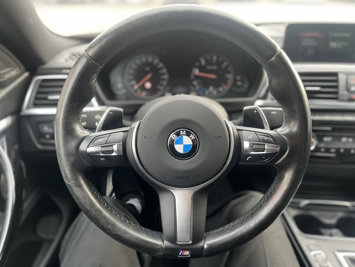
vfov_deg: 53.1
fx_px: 267
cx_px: 178
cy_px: 134
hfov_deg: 67.3
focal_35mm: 26
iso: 125
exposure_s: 1/71
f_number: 1.6
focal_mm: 5.1
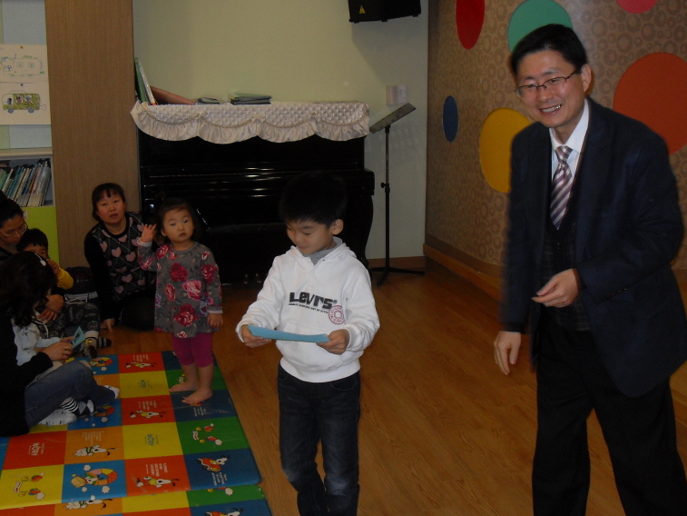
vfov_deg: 32.9
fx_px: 873
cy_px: 232
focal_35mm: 44
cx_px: 381
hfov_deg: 42.9
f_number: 2.8
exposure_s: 1/45
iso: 100
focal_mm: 6.3
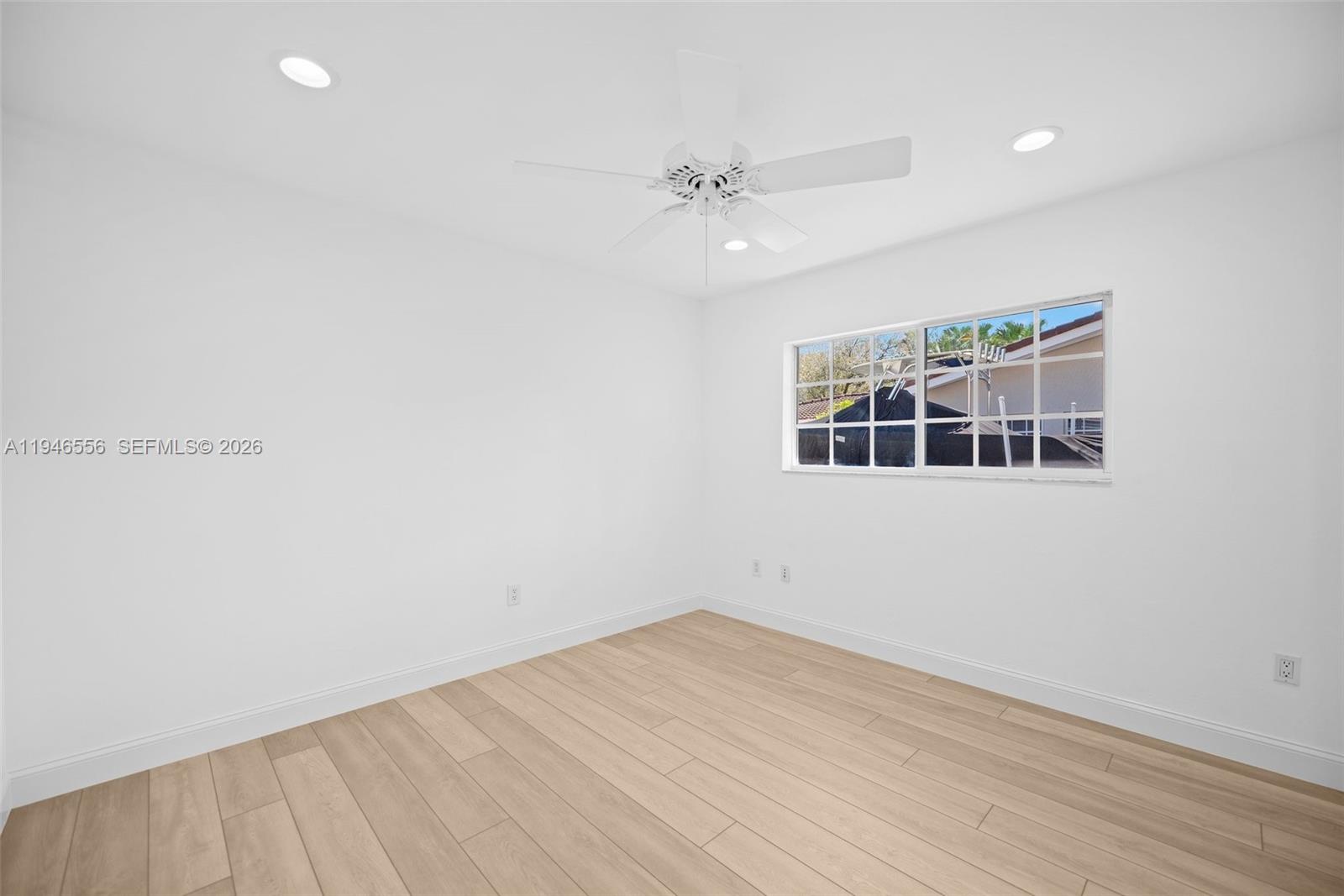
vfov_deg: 81.2
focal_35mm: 14
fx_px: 523
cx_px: 672
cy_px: 448
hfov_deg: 104.2
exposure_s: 1/30
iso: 100
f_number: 3.2
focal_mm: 14
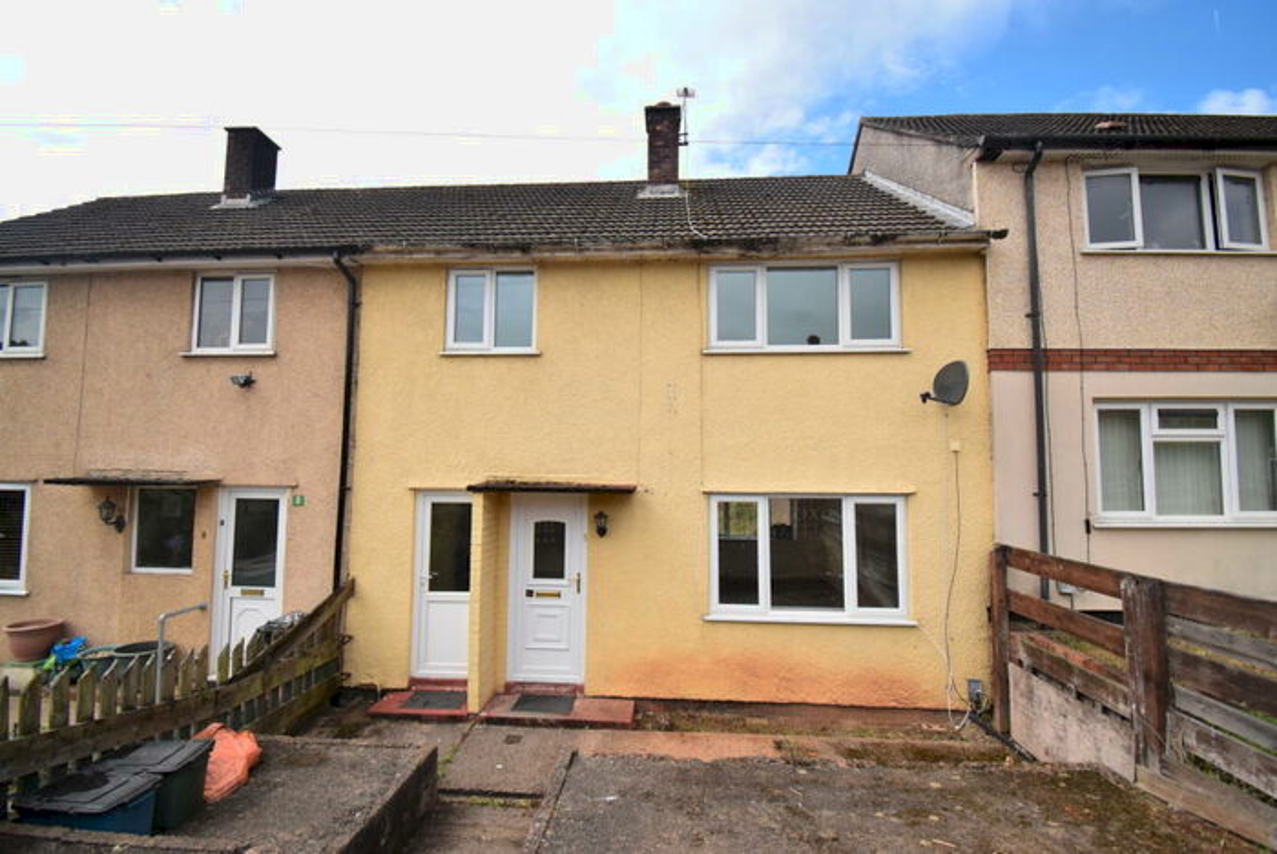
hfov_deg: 100.3
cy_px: 427
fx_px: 533
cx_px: 638
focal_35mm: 15
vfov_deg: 77.4
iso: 1600
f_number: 5
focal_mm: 10
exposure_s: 1/4000
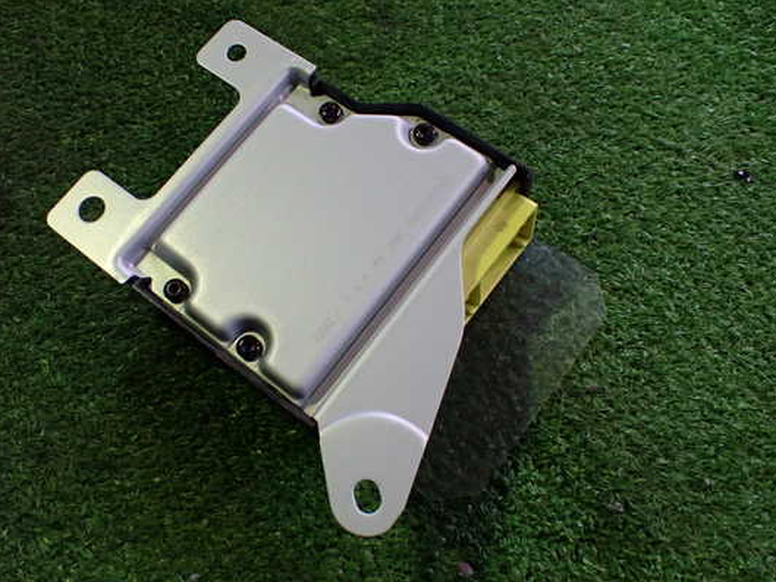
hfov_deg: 53.9
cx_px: 356
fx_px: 762
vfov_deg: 41.8
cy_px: 293
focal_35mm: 34
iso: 500
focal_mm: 5.4
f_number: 2.3
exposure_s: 1/125
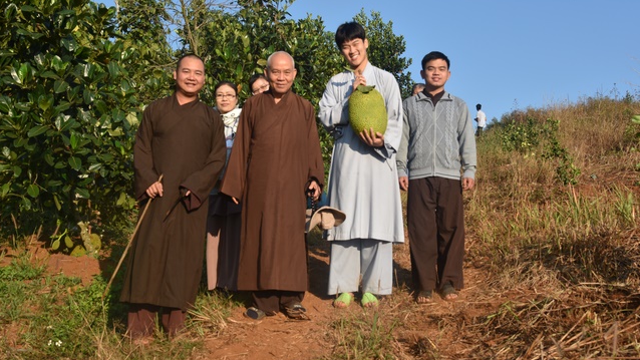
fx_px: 798
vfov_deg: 25.4
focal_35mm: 47
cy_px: 155
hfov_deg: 43.7
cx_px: 325
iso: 200
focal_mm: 44
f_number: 8
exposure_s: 1/250
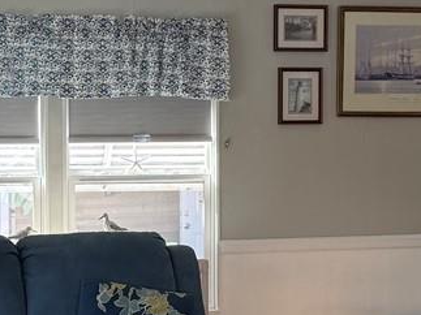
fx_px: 1447
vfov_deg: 12.4
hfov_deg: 16.6
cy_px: 195
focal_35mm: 119
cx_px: 184
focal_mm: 6.76
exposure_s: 1/246
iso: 100
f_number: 1.78
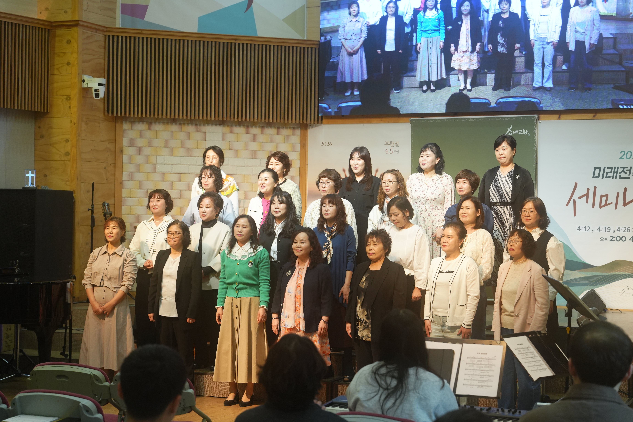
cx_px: 316
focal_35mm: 67
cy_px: 211
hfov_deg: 30.1
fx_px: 1178
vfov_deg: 20.3
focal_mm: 67
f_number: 5
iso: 1250
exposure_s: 1/100
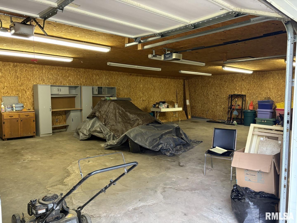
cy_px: 112
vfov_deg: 53.1
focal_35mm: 26
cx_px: 148
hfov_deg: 67.3
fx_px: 223
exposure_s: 1/60
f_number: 1.6
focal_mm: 5.96
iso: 250
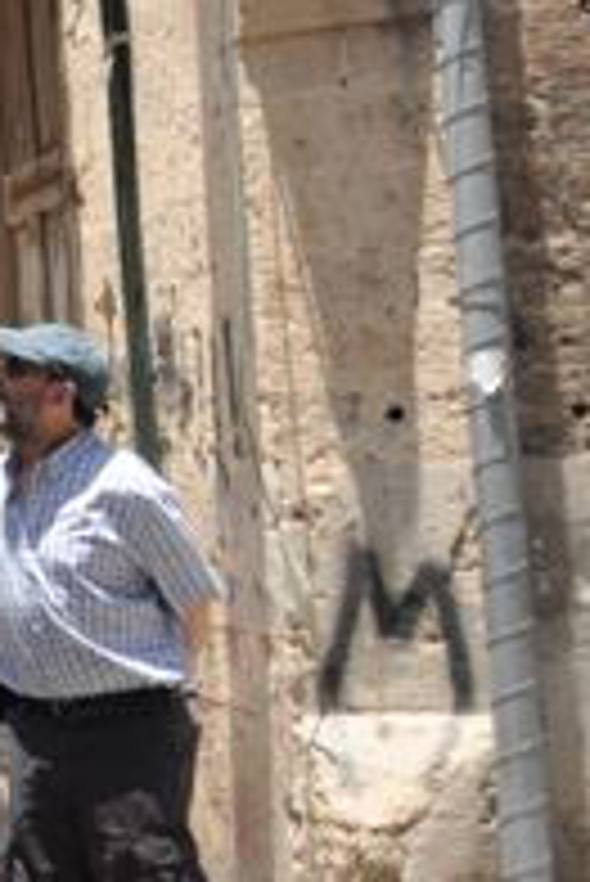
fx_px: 3460
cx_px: -1275
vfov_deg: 14.3
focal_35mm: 141
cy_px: -22
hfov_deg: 8.1
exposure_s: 1/1600
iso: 400
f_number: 5
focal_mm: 18
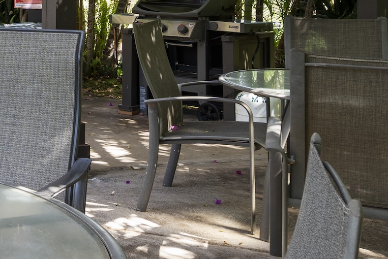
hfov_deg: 23.2
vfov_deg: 17.8
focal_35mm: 73
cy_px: -48
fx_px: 787
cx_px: -166
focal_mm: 16
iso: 100
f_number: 8
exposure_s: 1/100
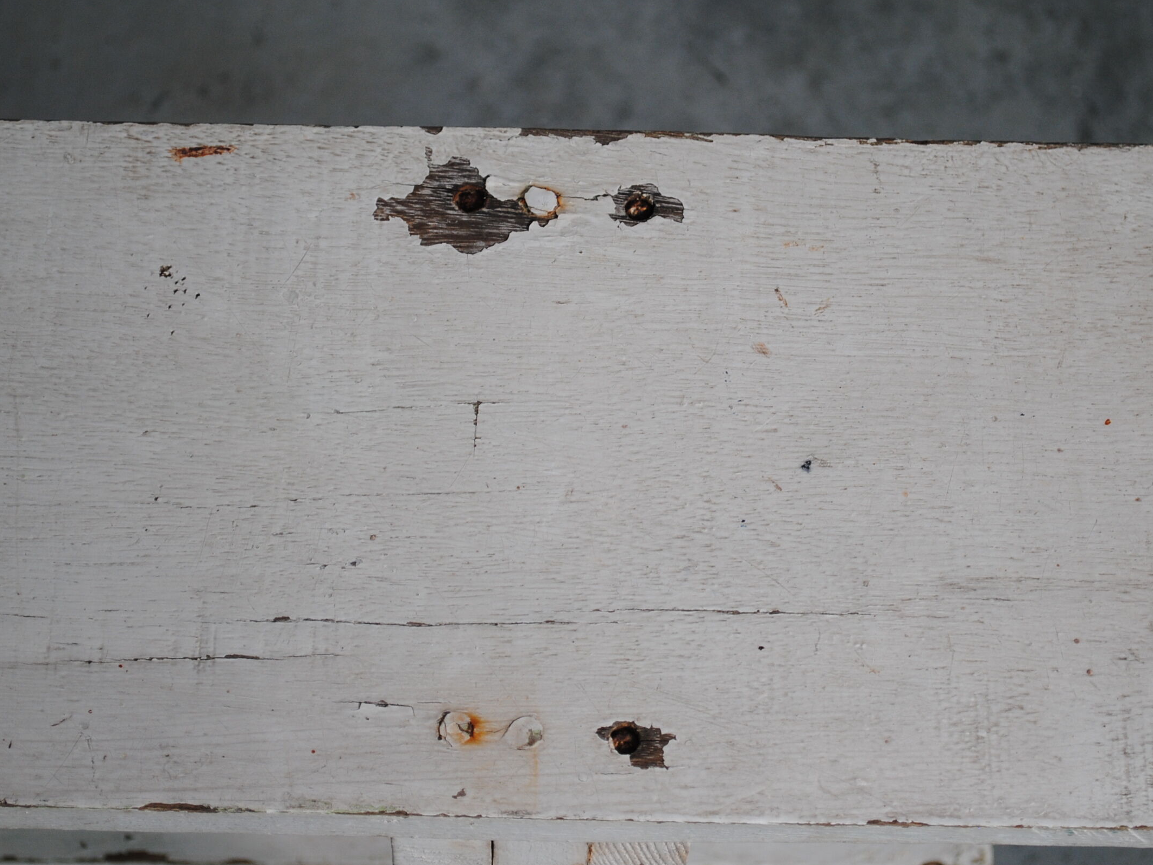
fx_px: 3131
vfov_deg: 15.7
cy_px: 443
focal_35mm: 94
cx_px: 607
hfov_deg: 20.9
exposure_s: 1/60
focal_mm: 48
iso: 200
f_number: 5.3
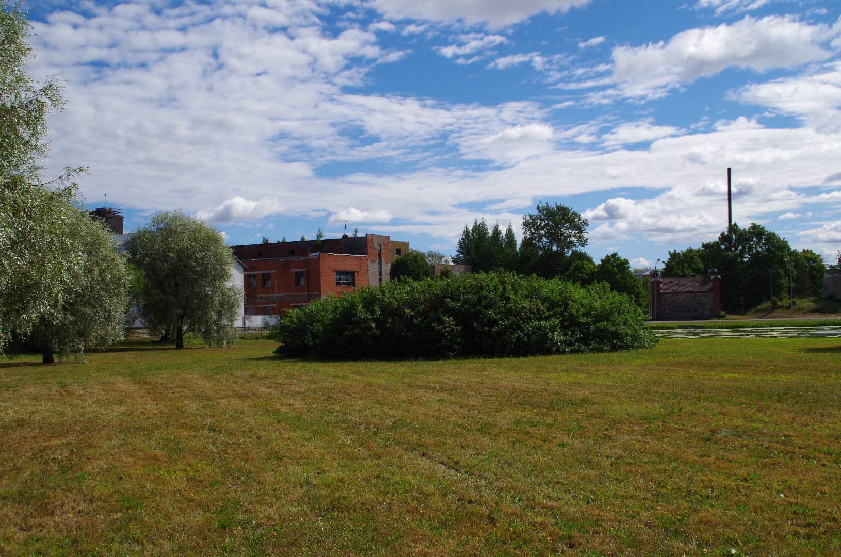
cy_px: 278
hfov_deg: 46.5
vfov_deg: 31.8
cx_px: 420
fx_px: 979
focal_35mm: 42
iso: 100
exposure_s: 1/160
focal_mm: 28
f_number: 14
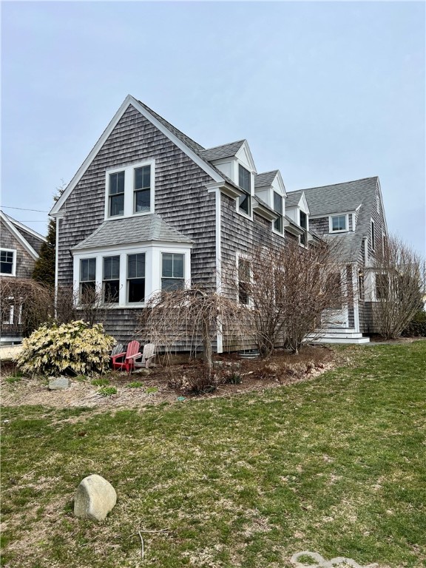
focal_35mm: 26
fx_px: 427
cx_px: 213
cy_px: 284
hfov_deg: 53.1
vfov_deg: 67.3
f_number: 1.5
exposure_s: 1/5076
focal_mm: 5.7
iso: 50
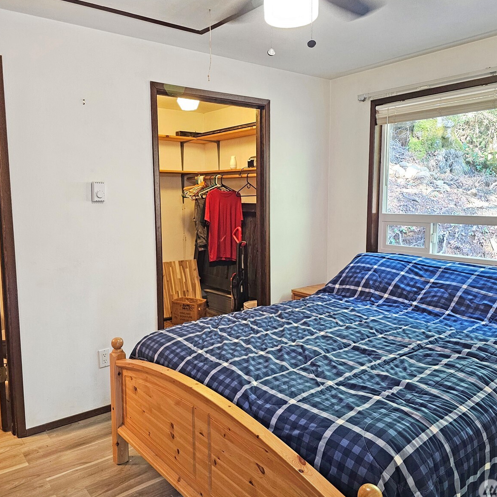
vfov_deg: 57.3
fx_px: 455
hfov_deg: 57.3
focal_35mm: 28
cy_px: 251
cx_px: 248
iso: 640
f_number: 1.7
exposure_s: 1/40
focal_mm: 6.3
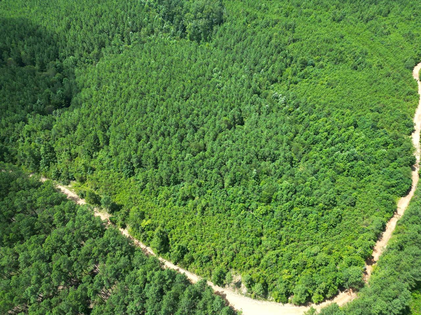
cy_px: 158
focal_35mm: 24
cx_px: 210
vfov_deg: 56.8
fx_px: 292
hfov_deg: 71.6
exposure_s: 1/1000
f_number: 1.7
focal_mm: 6.72
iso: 100
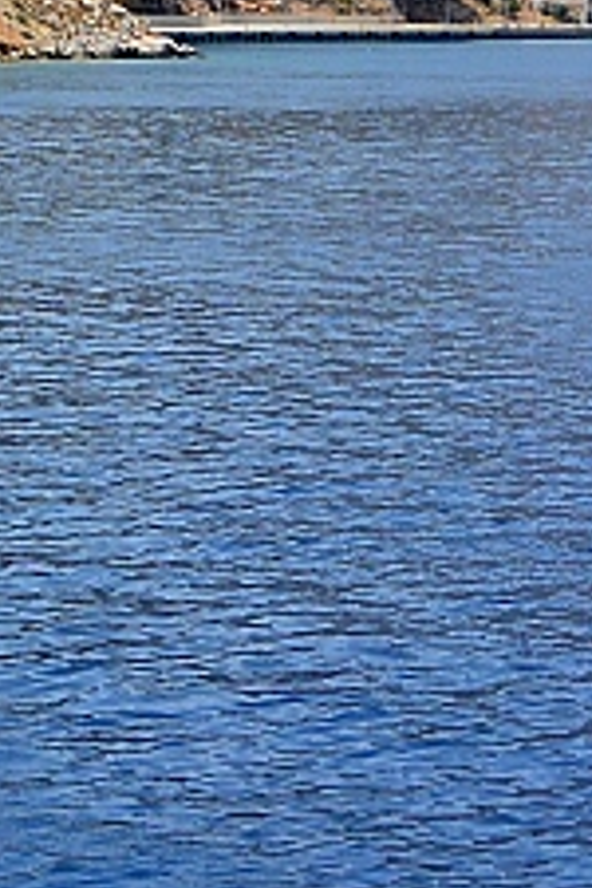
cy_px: -223
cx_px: -225
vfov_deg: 12.9
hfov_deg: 8.7
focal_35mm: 155
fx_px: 3823
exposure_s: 1/800
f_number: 5
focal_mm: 12.7
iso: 160
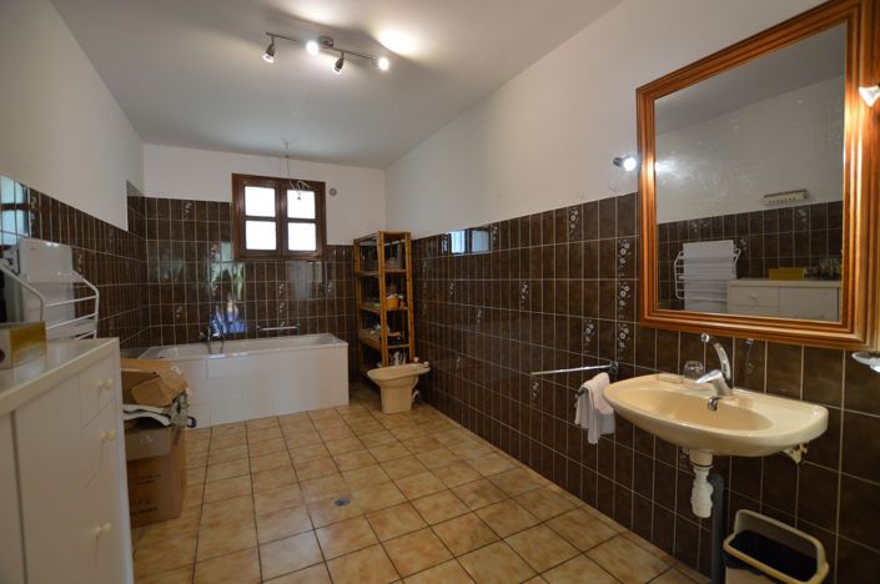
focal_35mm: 15
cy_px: 292
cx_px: 440
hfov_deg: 100.5
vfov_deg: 77.2
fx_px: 366
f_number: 3.5
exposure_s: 1/60
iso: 900
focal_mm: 10
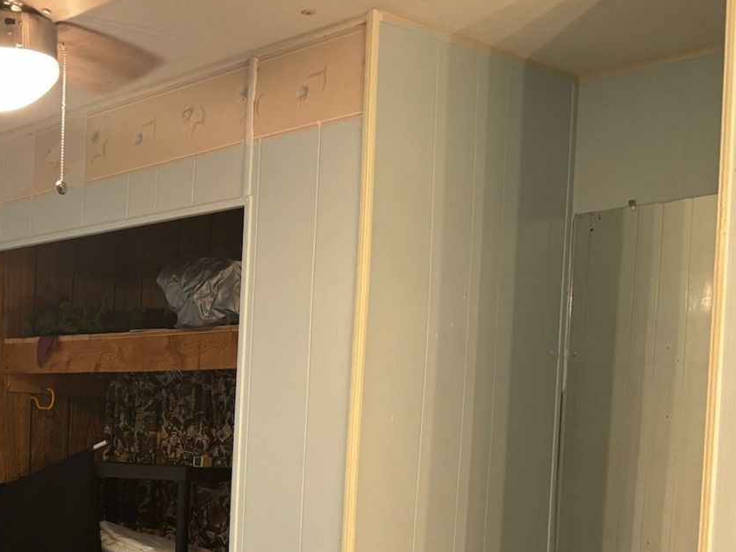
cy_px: 522
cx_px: 31
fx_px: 1255
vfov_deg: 24.0
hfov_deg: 30.7
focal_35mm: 59
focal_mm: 5.96
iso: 160
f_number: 1.6
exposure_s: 1/60
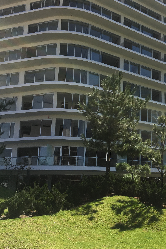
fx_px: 291
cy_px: 128
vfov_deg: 46.4
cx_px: 148
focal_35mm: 42
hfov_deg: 30.5
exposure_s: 1/1603
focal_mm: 4.15
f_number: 2.2
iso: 25
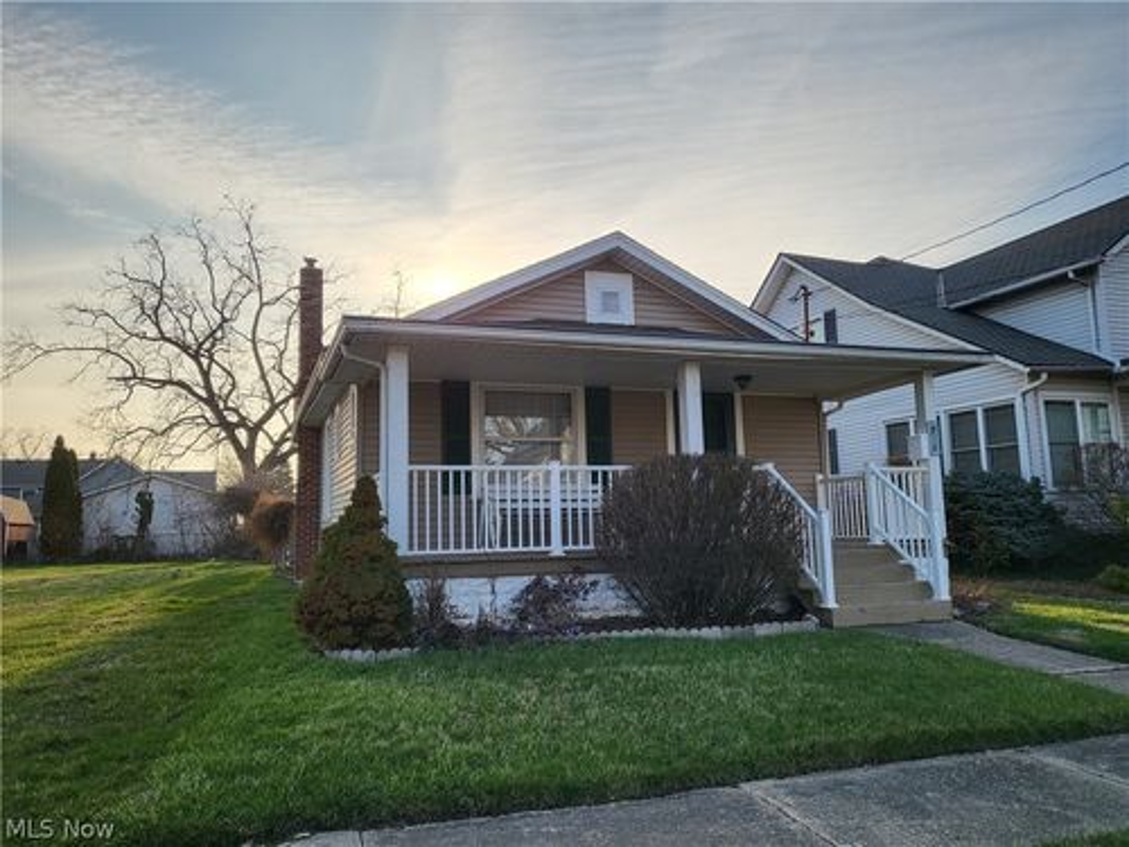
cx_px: 564
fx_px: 848
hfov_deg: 67.3
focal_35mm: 26
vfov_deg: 53.1
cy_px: 424
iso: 50
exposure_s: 1/1654
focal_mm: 4.25
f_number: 1.8
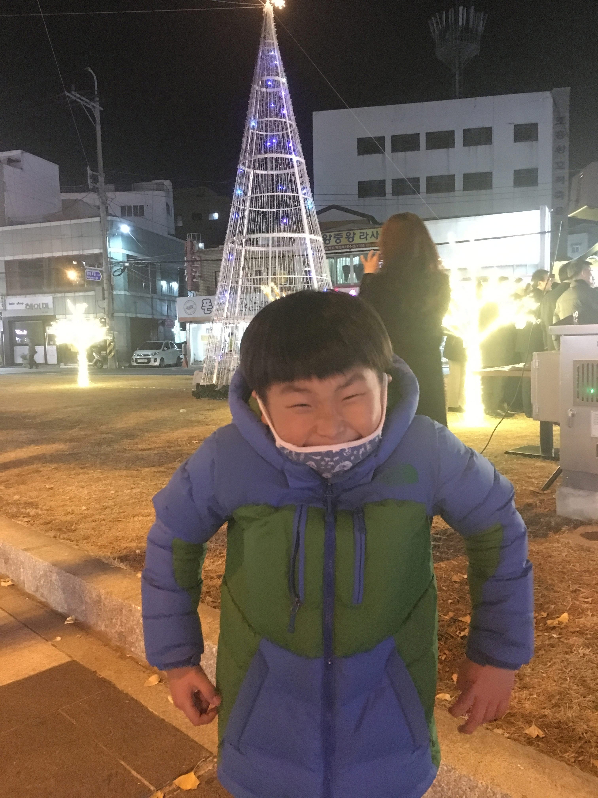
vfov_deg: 61.7
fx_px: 668
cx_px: 299
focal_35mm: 29
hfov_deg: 48.2
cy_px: 399
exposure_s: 1/15
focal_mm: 4.15
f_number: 2.2
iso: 800
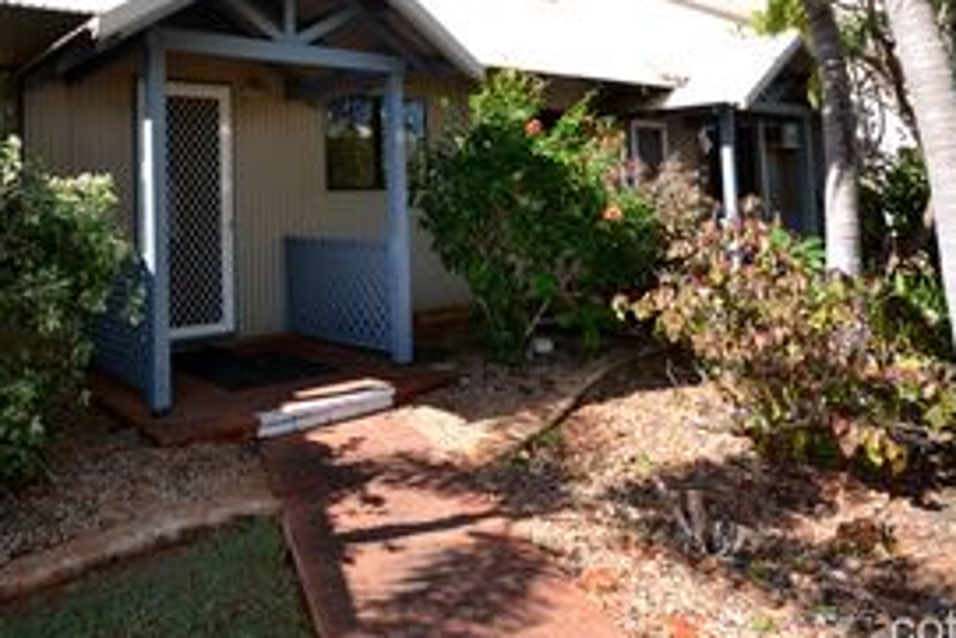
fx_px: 691
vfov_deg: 47.5
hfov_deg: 66.5
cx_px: 282
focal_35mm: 26
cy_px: 150
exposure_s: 1/125
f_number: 5.6
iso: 100
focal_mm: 10
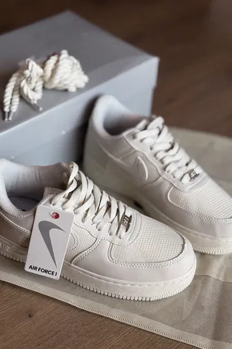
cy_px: 177
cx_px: 107
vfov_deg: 36.3
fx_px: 532
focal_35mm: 55
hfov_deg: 24.6
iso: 32
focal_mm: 5.96
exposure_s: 1/231
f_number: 1.6
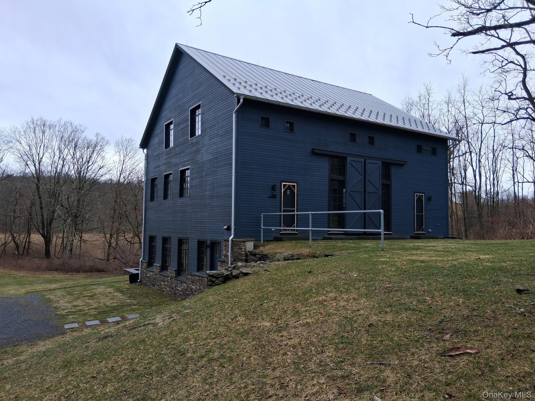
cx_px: 268
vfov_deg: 53.1
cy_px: 200
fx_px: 402
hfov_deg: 67.3
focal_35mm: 26
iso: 25
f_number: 1.8
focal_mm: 3.98
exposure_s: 1/314
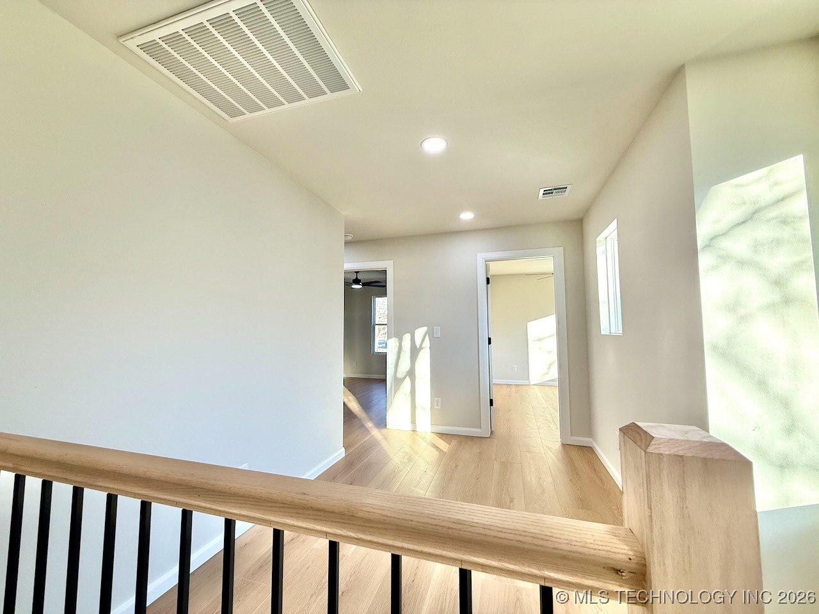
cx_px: 410
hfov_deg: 102.1
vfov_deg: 85.7
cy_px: 307
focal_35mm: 14
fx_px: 331
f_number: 2.2
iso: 125
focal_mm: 2.22
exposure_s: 1/120
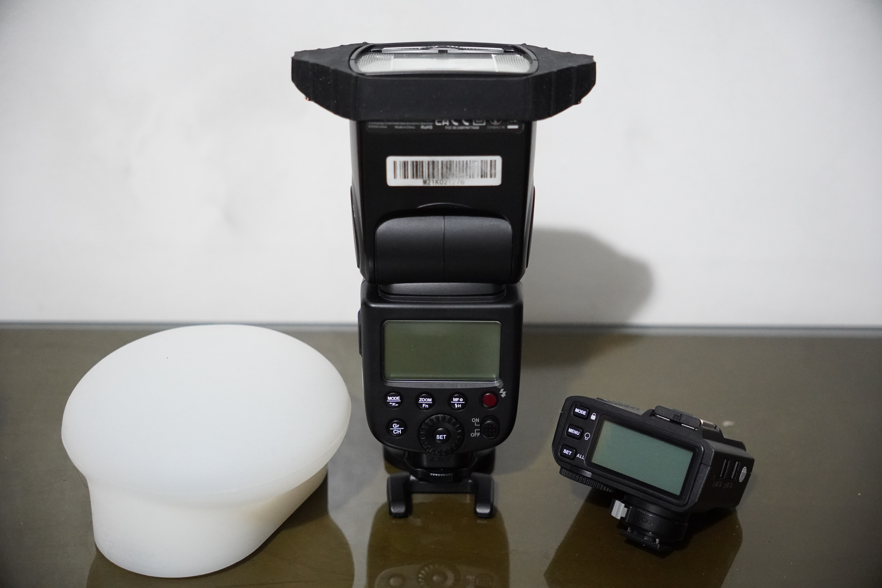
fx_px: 1128
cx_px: 441
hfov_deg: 42.7
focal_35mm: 46
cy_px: 294
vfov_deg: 29.2
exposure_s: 1/100
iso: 3200
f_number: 2.8
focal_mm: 30.7
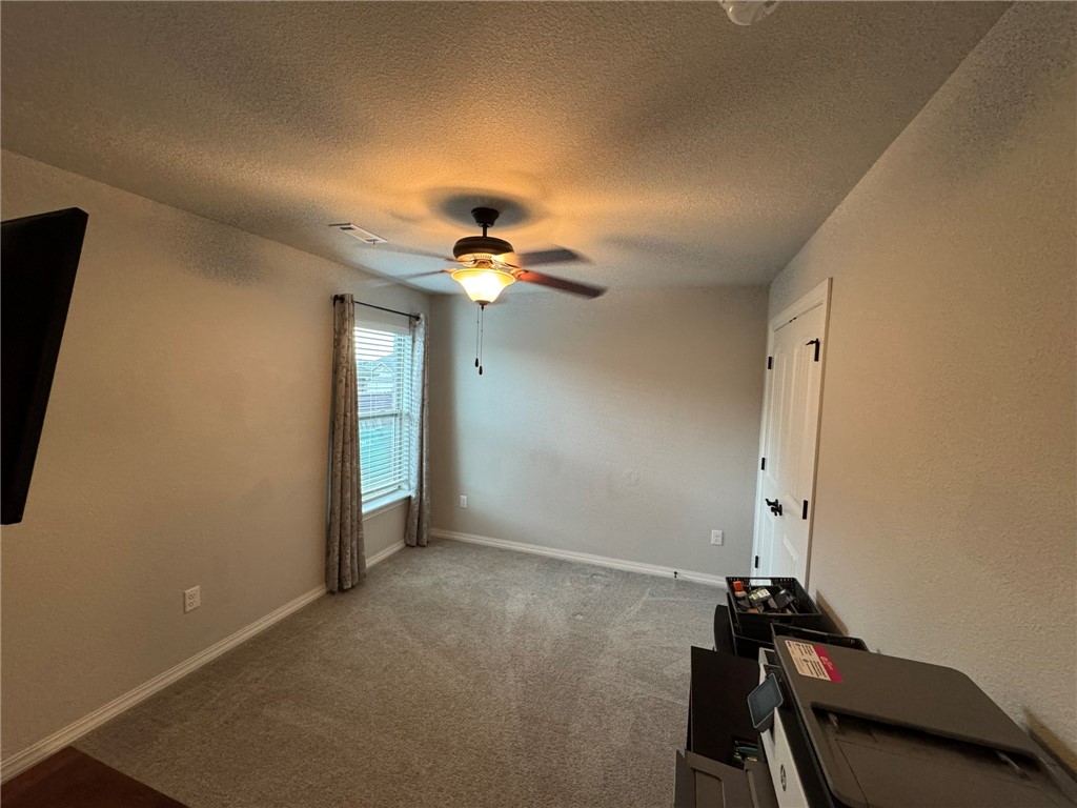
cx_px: 538
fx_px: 436
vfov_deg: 85.7
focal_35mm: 14
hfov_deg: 102.1
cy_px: 404
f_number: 2.2
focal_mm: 2.22
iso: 400
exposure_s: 1/60
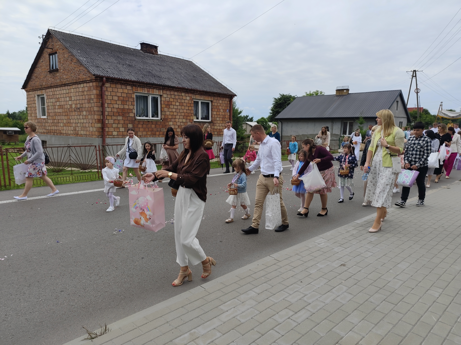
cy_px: 172
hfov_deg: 73.9
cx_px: 230
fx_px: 306
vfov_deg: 58.9
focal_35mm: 23
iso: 50
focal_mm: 6.14
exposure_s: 1/1156
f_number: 1.65
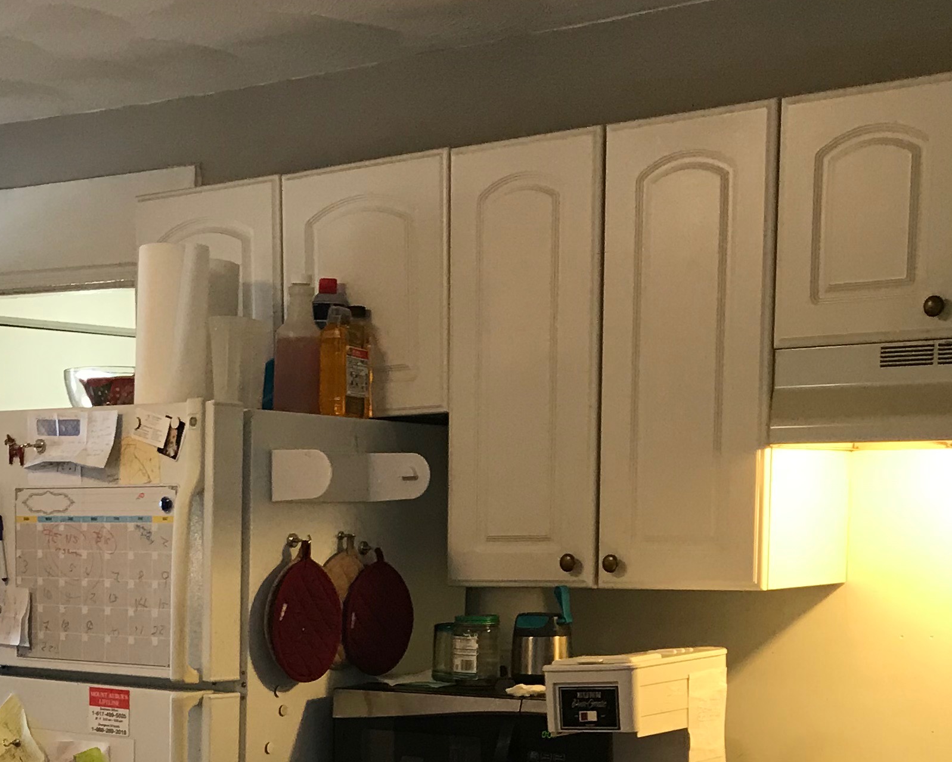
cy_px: 846
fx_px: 1944
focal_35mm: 69
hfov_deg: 27.1
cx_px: 215
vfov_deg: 21.0
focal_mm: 3.99
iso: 40
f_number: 1.8
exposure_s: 1/24
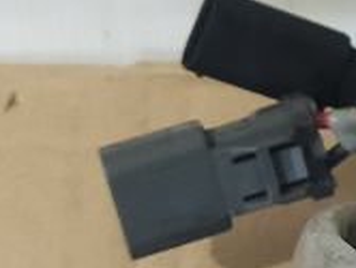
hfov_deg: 9.5
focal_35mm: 195
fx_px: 2008
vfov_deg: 7.6
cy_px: 69
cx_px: 684
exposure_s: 1/50
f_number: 1.79
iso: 294
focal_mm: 4.71
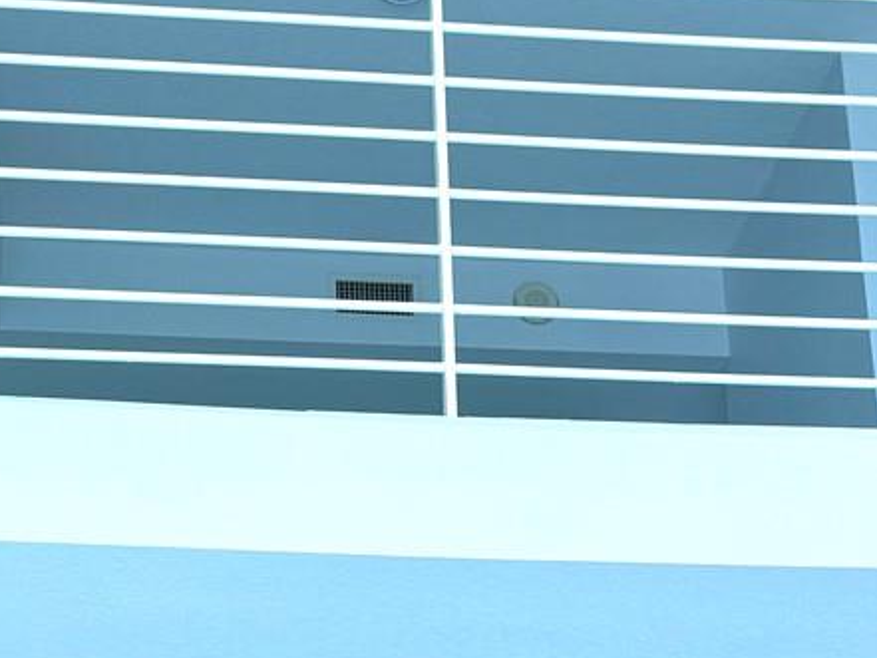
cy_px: 608
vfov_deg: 16.7
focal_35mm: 87
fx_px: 2205
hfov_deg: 22.5
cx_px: 350
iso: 64
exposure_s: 1/121
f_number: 1.78
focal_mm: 6.76
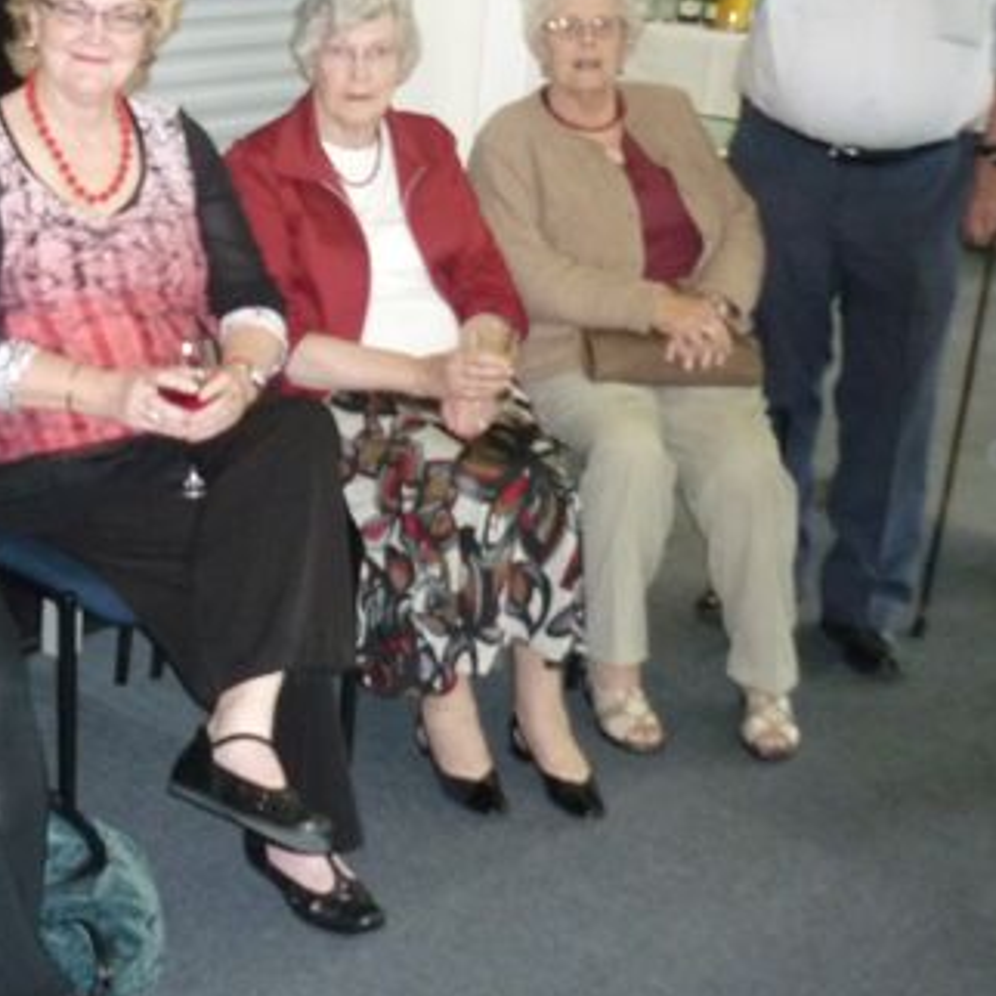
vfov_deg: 29.3
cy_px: 316
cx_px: 84
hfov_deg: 28.3
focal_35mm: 58
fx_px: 1888
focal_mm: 5.5
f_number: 2.8
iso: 400
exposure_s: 1/60
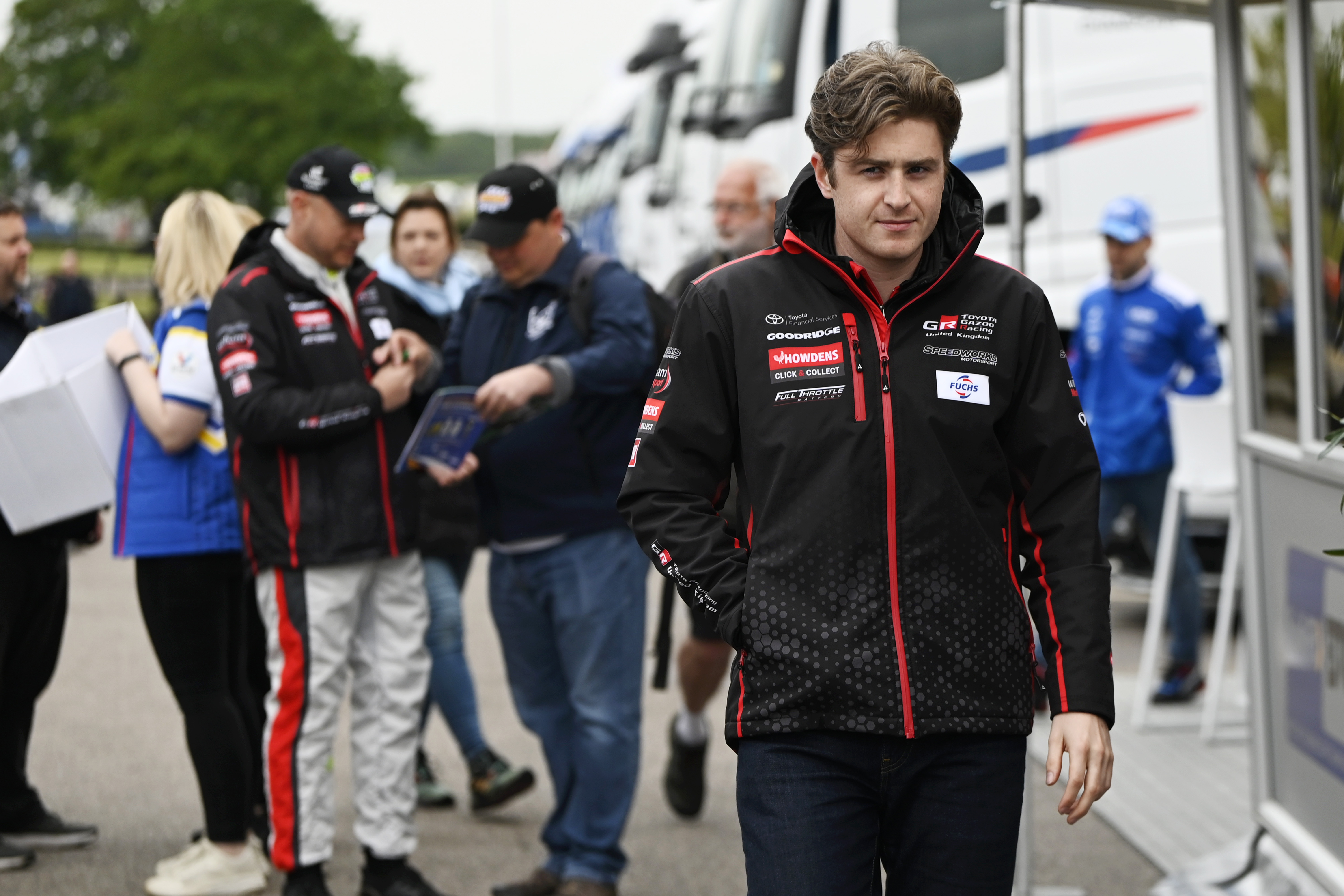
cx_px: 672
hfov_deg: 22.6
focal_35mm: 90
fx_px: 3360
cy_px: 448
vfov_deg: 15.2
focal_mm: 90
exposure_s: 1/320
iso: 400
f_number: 2.8
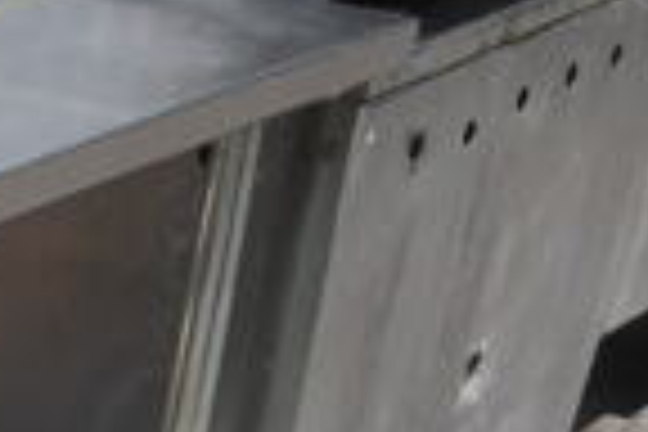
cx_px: -567
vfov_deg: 10.4
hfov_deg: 14.1
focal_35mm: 127
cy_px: 675
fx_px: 2286
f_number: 8
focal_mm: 20
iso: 100
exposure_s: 1/250
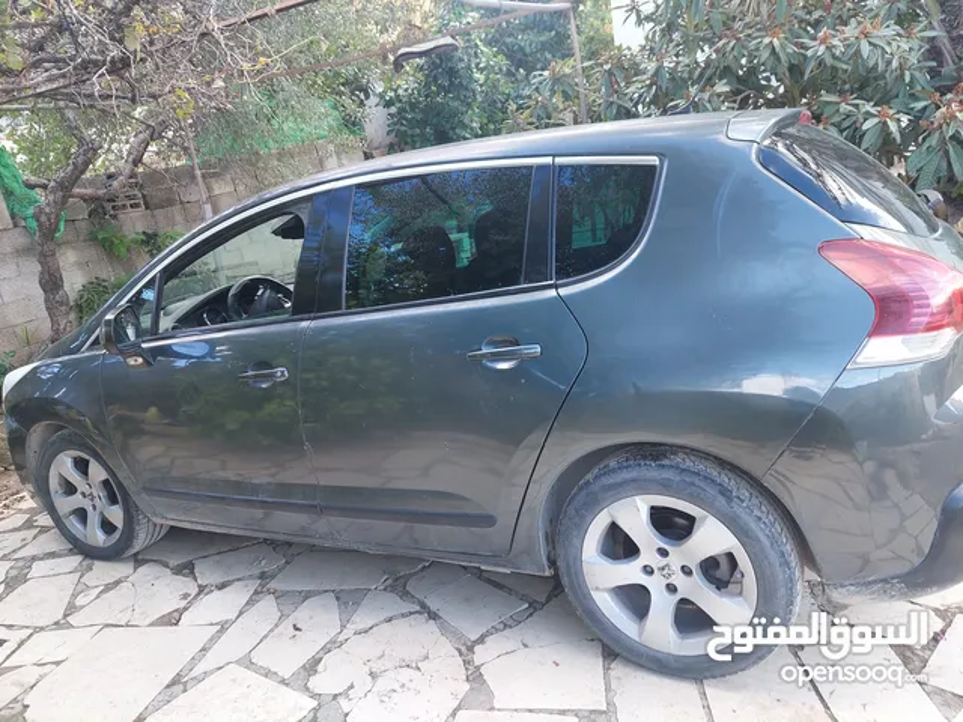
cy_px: 361
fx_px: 668
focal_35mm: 24
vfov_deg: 56.8
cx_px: 482
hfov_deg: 71.6
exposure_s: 1/100
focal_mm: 5.23
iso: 64
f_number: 1.8
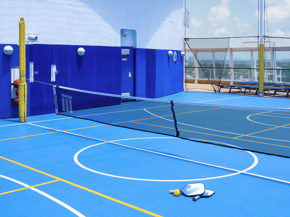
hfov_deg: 38.9
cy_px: 108
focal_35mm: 49
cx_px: 145
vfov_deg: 29.7
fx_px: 411
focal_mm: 62.4
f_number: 18
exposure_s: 1/20
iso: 100
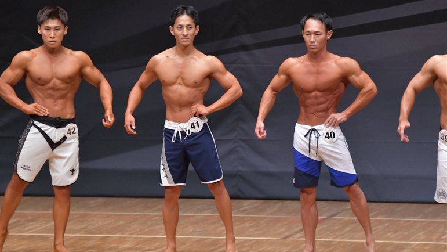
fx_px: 3556
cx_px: 223
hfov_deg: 7.2
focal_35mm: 300
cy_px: 125
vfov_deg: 4.1
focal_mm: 190
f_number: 5.6
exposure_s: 1/400
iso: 6400
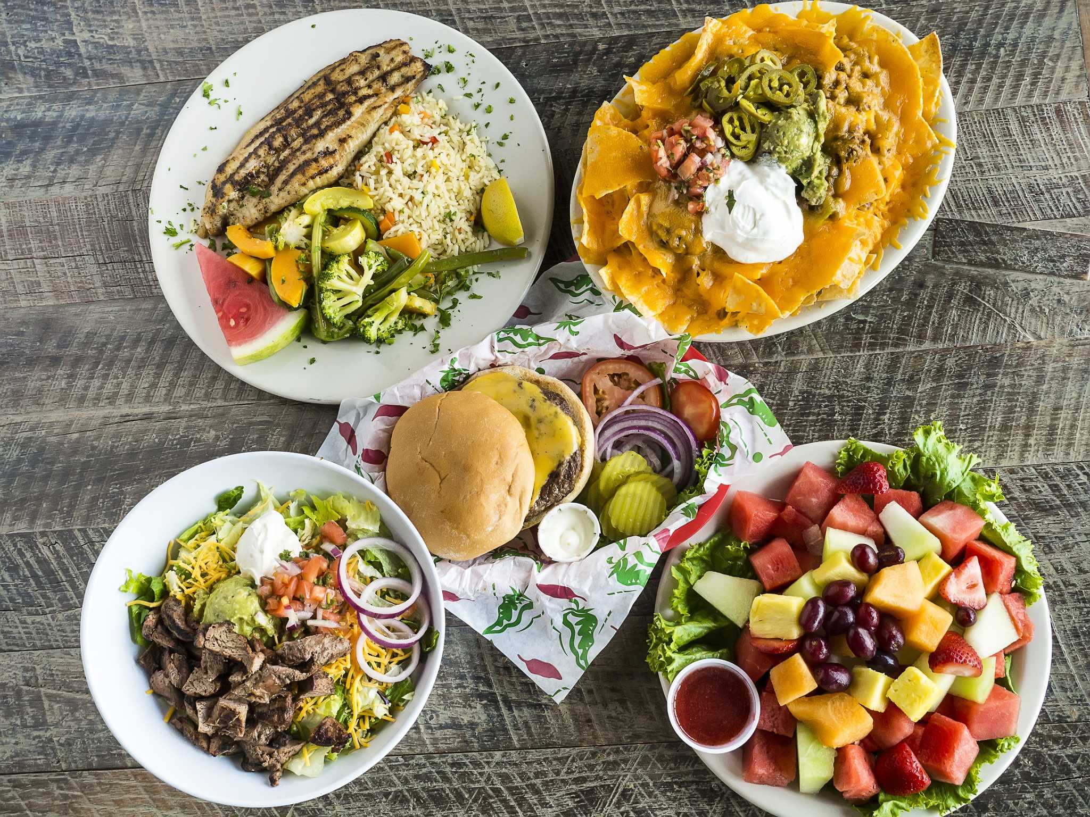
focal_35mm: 44
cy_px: 408
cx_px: 545
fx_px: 1385
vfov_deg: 32.9
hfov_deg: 42.9
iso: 500
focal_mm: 22
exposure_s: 1/320
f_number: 4.5
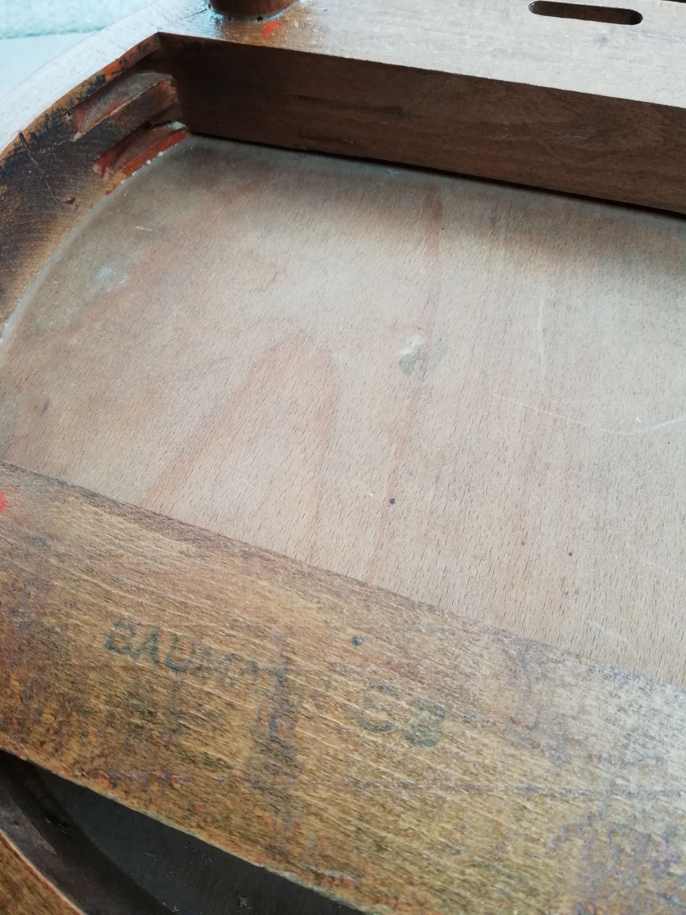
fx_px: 687
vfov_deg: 67.3
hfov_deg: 53.1
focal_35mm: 26
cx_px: 343
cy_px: 458
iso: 80
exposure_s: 1/100
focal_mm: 3.46
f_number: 2.2
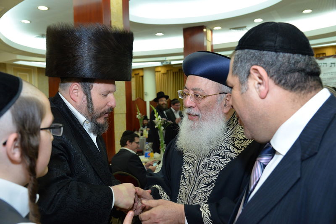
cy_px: 112
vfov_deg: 41.1
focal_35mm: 32
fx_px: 299
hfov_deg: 58.7
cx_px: 168
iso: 1600
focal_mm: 32
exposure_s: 1/125
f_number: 5
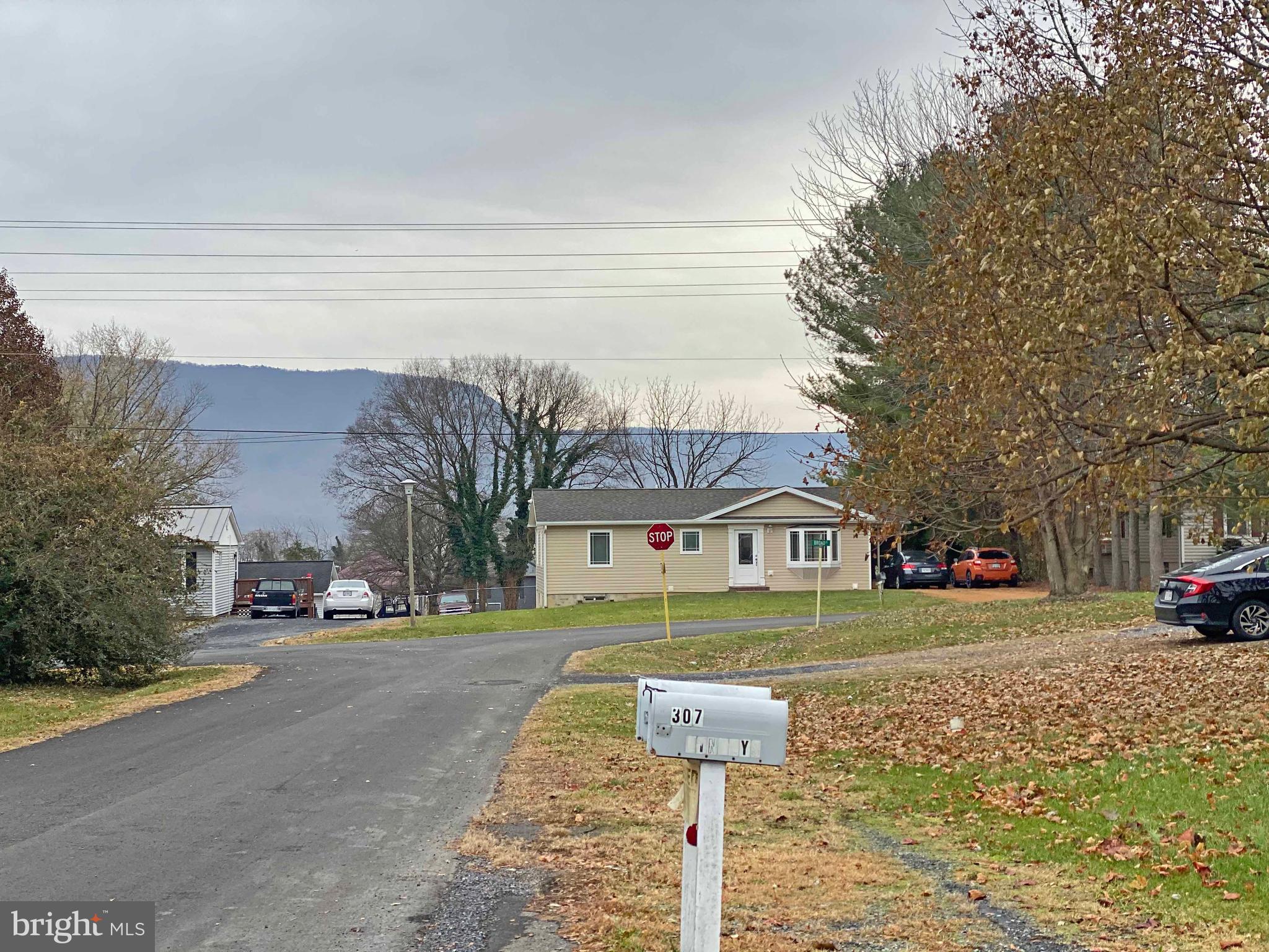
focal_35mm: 52
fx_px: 1906
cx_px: 634
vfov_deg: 28.0
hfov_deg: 36.8
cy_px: 476
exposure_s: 1/727
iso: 20
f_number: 2
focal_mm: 6
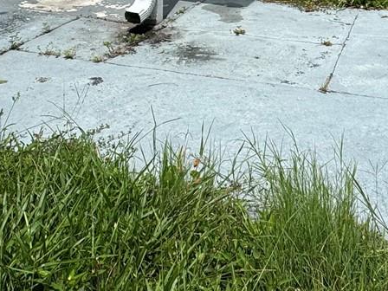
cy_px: -173
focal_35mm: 50
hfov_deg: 38.1
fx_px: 560
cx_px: 229
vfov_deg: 22.5
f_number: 2.2
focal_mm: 2.22
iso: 50
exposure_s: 1/1420
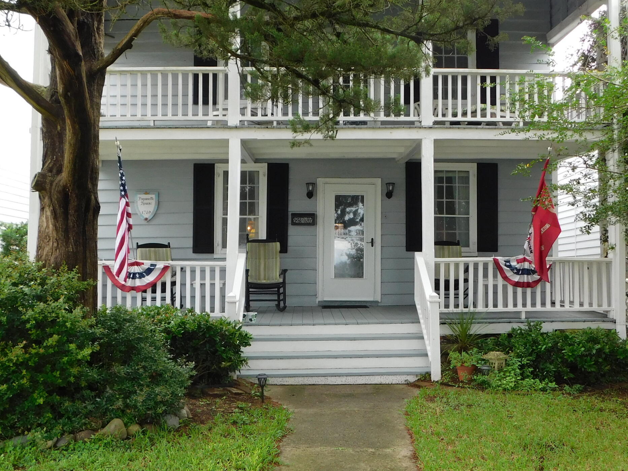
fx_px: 671
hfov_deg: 50.1
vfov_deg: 38.7
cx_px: 317
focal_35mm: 37
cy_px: 251
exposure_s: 1/125
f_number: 3
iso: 125
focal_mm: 4
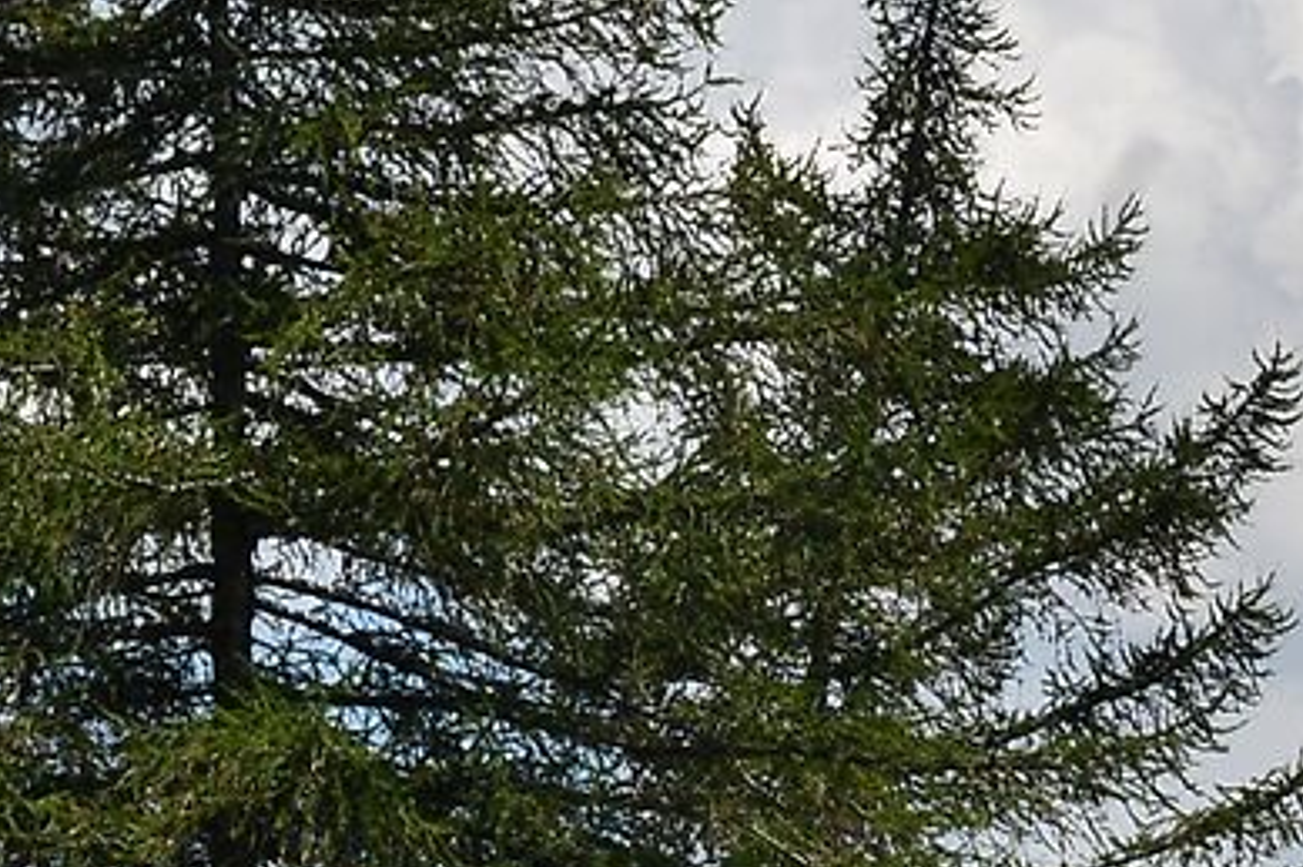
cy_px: 1603
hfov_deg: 11.1
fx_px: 6693
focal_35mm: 185
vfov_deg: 7.2
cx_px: 697
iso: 100
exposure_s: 1/200
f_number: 13
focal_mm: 30
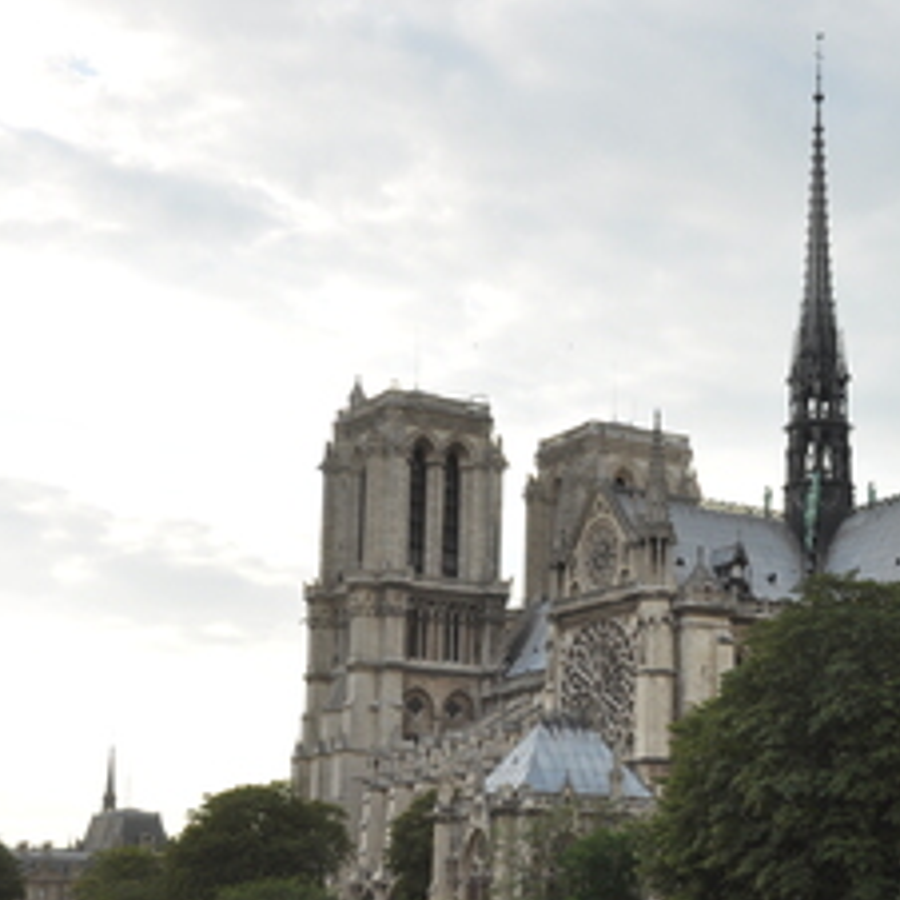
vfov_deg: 22.5
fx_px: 2260
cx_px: 781
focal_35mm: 77
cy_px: 573
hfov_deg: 22.1
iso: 200
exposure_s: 1/250
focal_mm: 31
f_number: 8
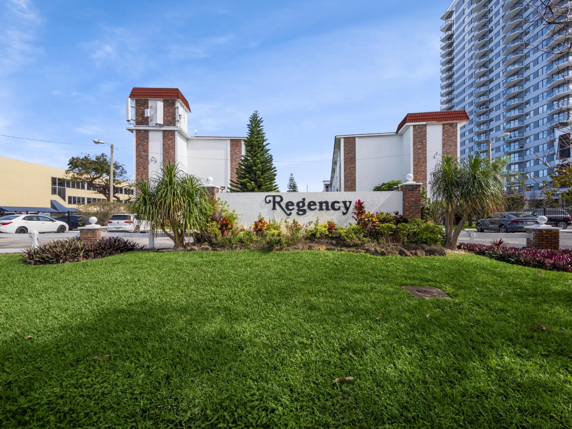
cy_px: 214
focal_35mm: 14
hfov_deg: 102.1
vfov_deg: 85.7
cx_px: 286
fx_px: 231
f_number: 7.1
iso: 200
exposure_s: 1/320
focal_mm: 7
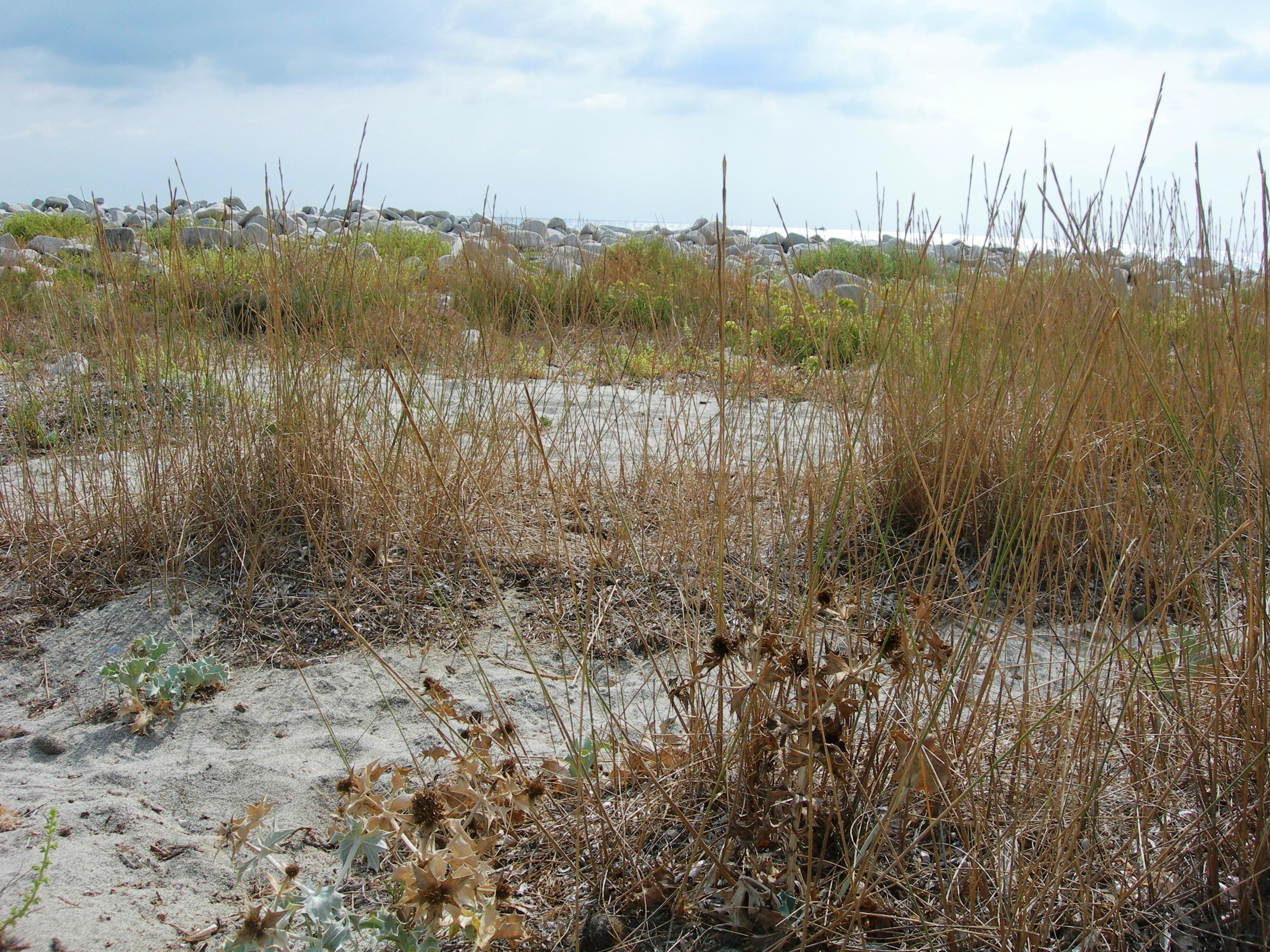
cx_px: 635
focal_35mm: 38
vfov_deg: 37.7
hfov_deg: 49.0
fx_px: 1394
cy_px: 476
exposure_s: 1/570
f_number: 4.8
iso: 50
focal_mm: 7.8
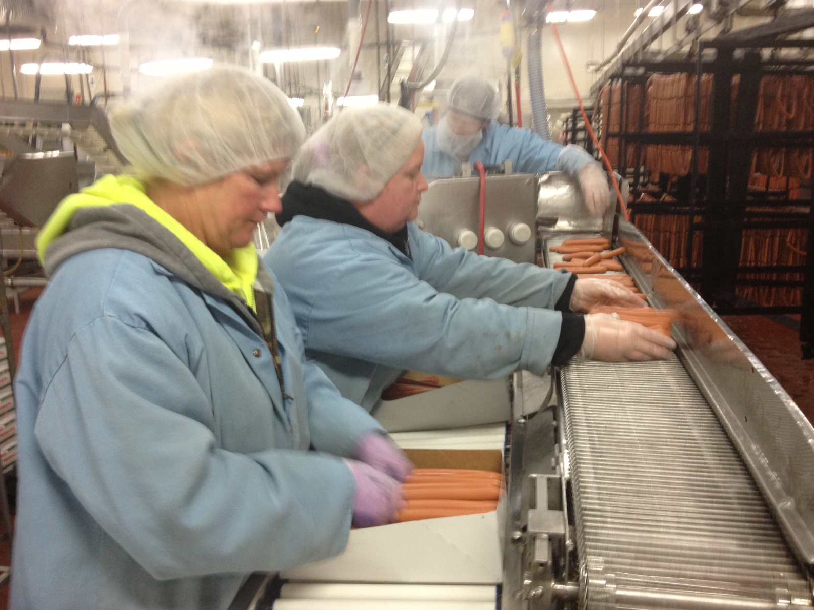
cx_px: 401
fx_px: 846
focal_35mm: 36
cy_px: 312
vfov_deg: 39.6
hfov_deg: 51.4
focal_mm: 4.28
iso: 125
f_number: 2.4
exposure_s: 1/20
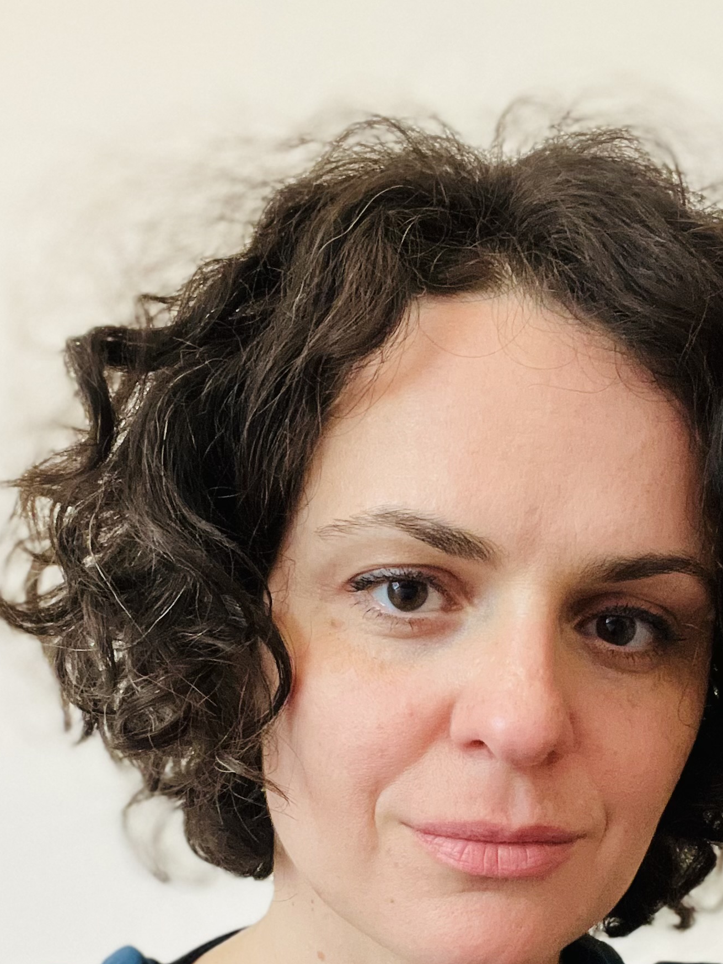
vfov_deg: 34.8
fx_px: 1476
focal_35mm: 53
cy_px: 797
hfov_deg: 27.5
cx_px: 432
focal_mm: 2.71
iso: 500
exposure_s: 1/25
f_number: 2.2
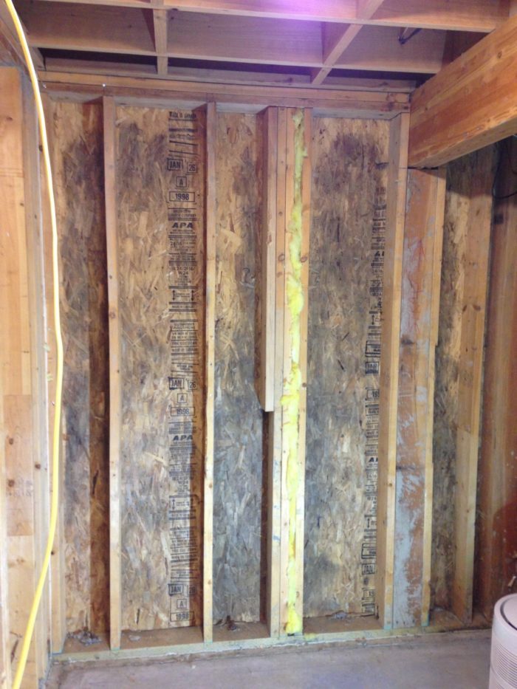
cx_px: 258
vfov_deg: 55.3
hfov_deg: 43.0
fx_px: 657
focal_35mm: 33
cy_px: 344
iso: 200
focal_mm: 4.13
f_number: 2.4
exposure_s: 1/20
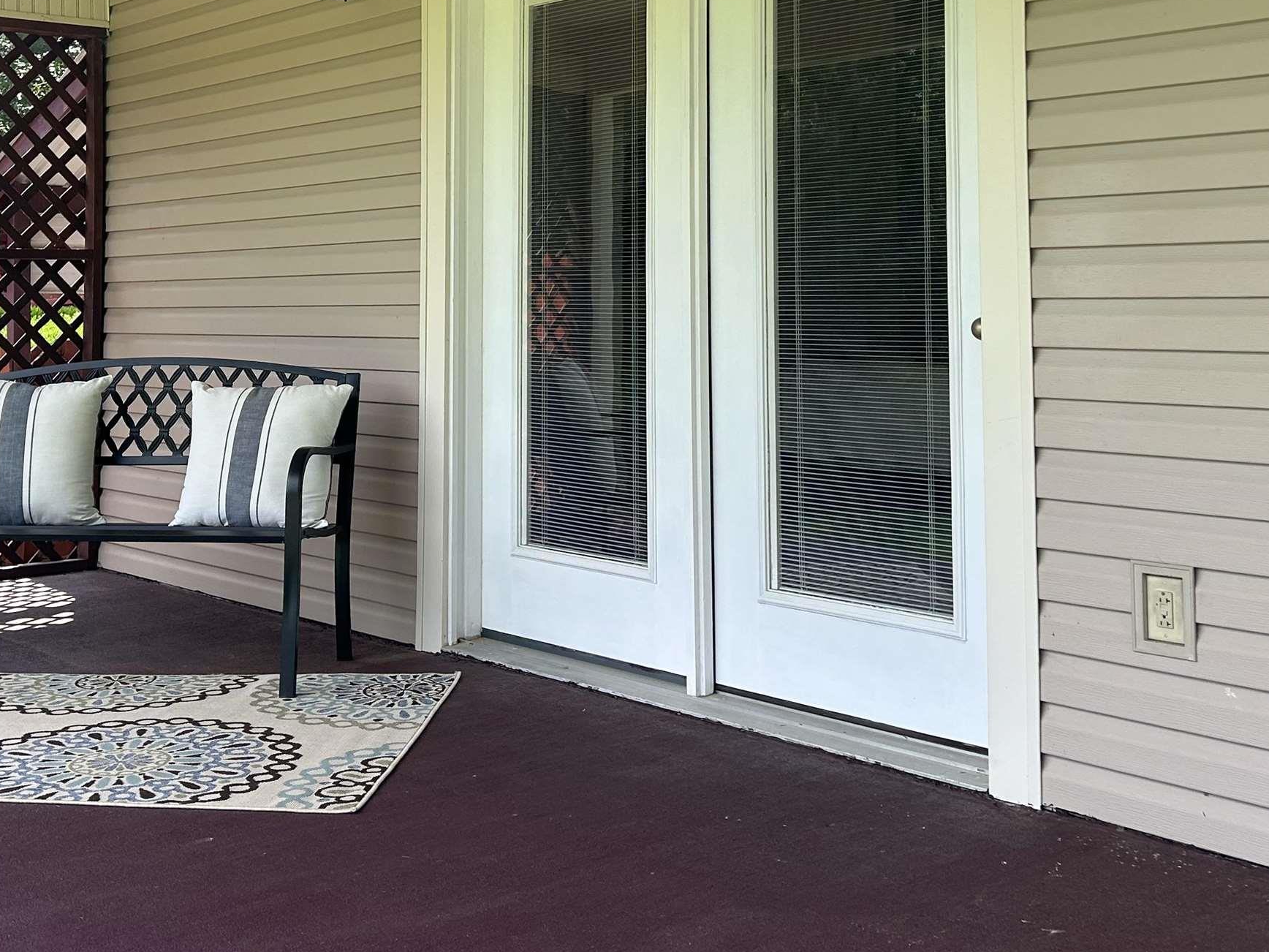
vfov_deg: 30.8
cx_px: 519
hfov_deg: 41.1
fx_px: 1686
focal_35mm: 46
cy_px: 211
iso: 50
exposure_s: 1/814
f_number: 1.5
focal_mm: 5.7
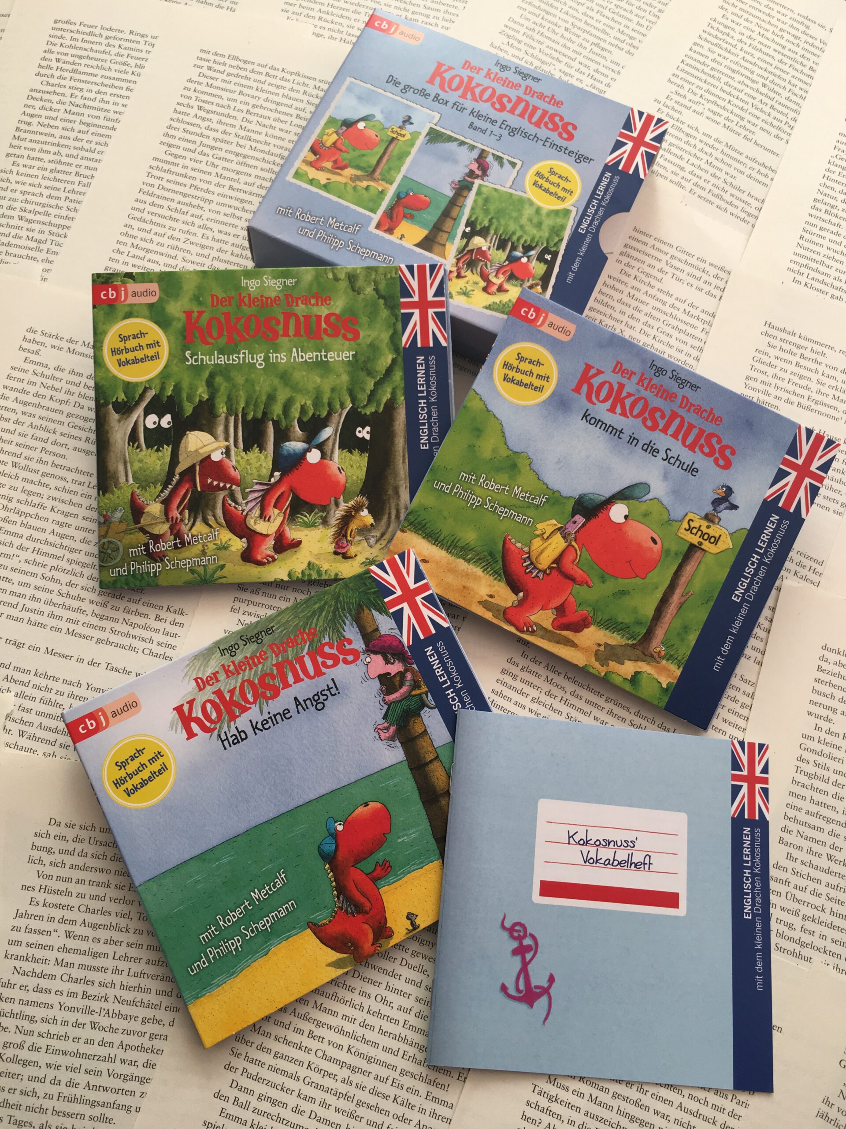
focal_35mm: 29
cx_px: 423
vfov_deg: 61.7
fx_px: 945
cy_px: 564
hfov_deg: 48.2
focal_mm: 4.15
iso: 32
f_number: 2.2
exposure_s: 1/50
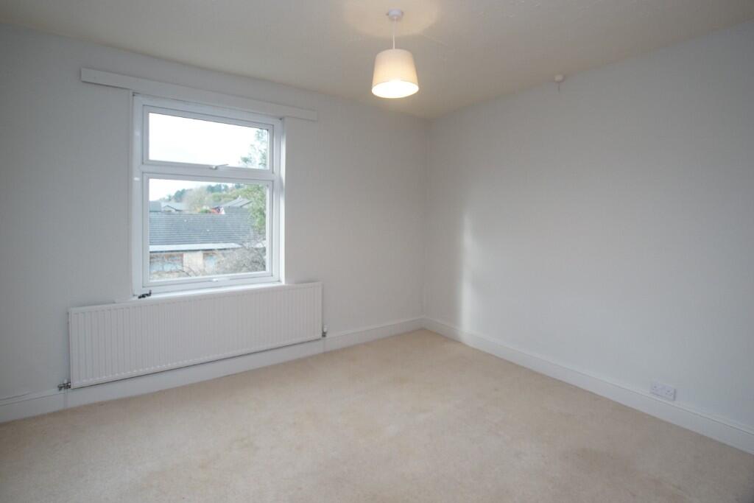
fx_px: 346
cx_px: 377
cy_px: 252
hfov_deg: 95.0
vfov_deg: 72.1
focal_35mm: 16
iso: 800
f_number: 4
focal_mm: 11
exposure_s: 1/160
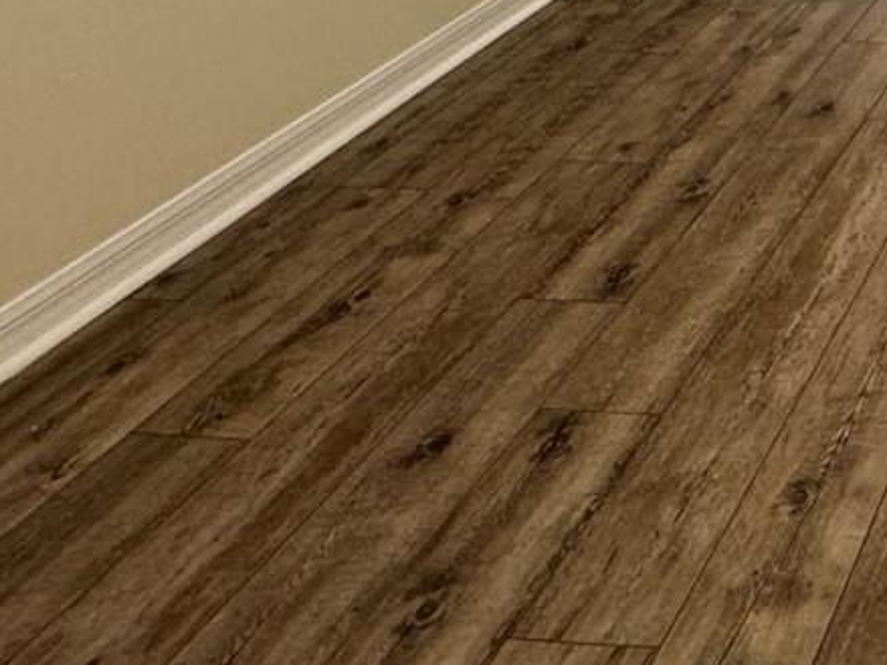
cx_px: 1192
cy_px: -202
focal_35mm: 51
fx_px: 1306
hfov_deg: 29.2
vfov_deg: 24.8
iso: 250
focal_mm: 2.22
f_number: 2.2
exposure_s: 1/60
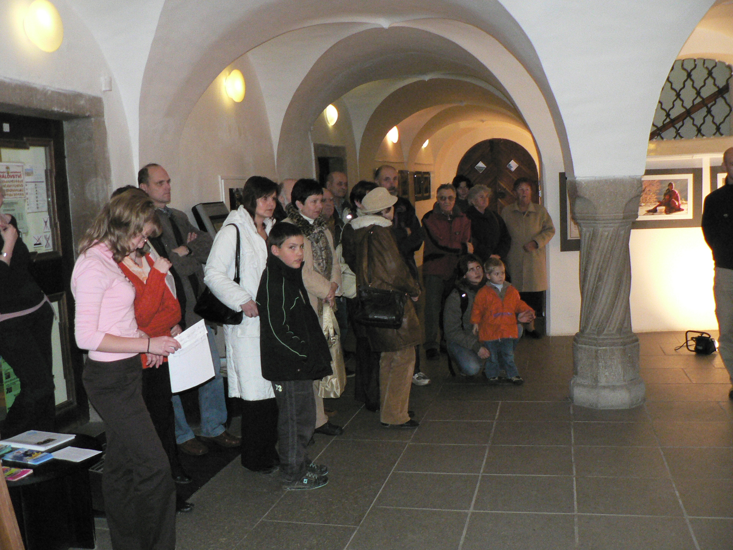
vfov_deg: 39.7
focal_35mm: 36
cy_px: 275
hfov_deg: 51.4
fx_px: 762
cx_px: 366
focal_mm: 6
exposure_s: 1/100
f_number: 2.8
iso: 400
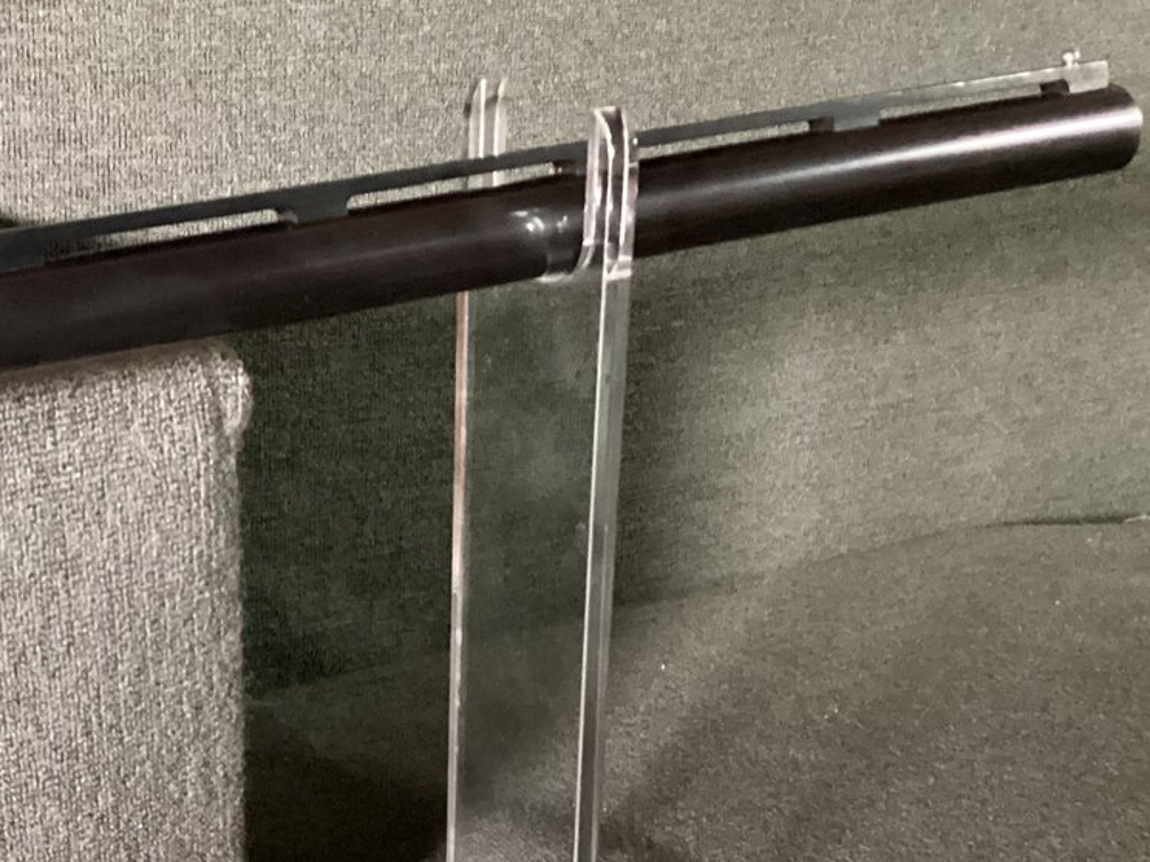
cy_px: 609
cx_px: 140
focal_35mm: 63
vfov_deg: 23.1
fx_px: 2093
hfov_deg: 29.6
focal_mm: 3.3
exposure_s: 1/24
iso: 800
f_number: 2.4
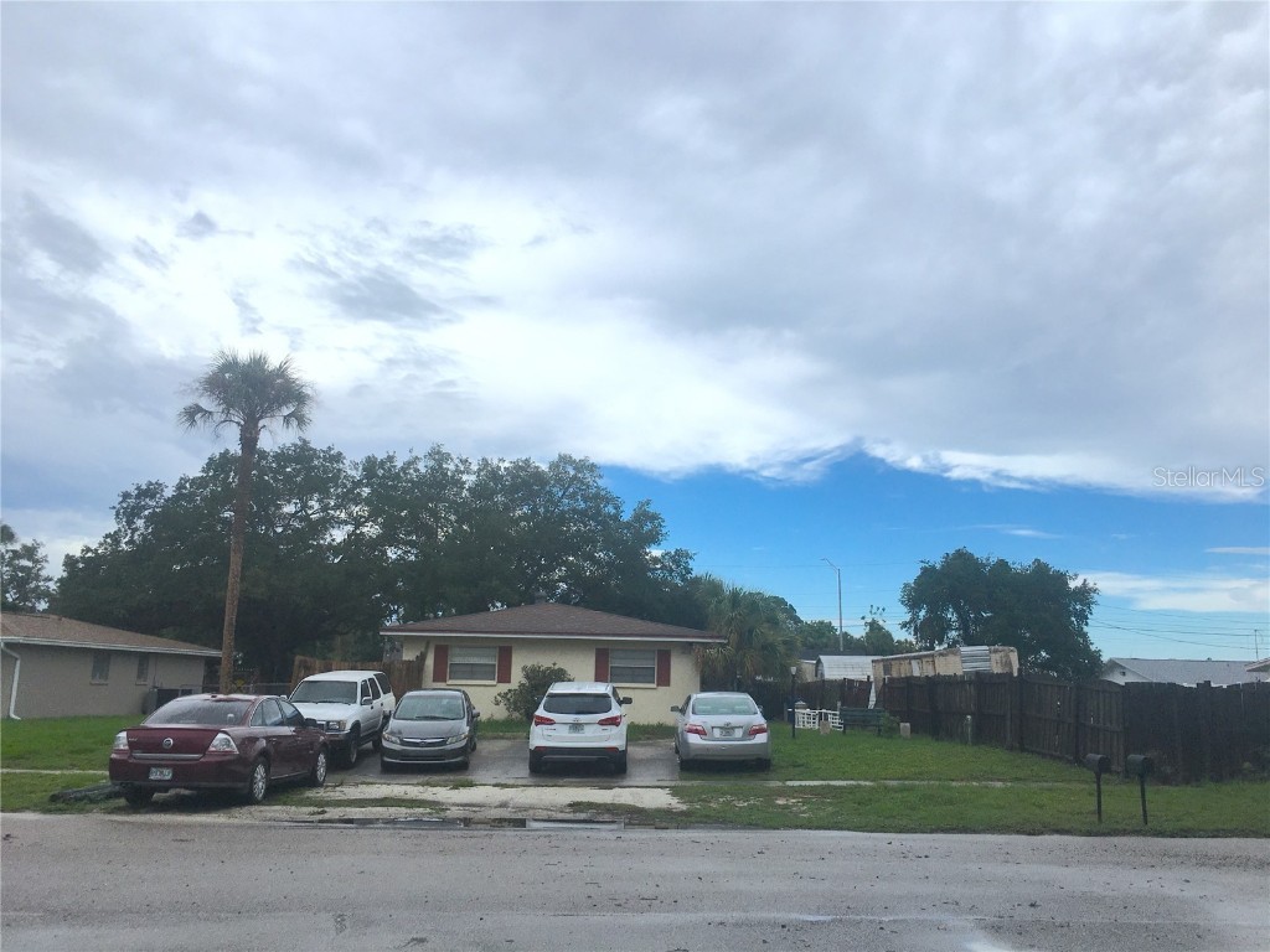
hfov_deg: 61.7
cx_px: 635
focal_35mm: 29
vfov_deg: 48.2
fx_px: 1064
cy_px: 476
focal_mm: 4.15
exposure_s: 1/1425
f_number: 2.2
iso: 25
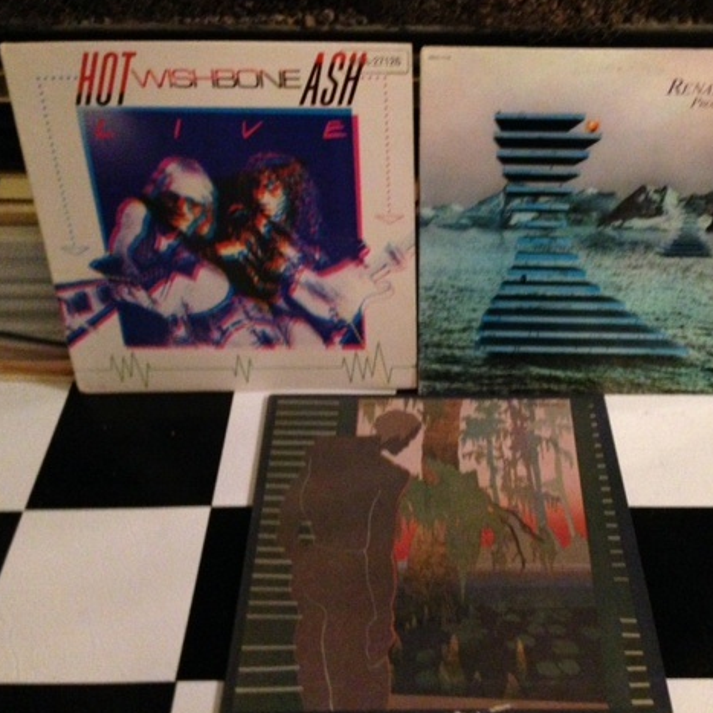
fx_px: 932
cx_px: 431
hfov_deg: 41.6
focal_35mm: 40
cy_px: 356
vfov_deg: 41.9
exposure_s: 1/15
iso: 800
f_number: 2.4
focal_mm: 4.12
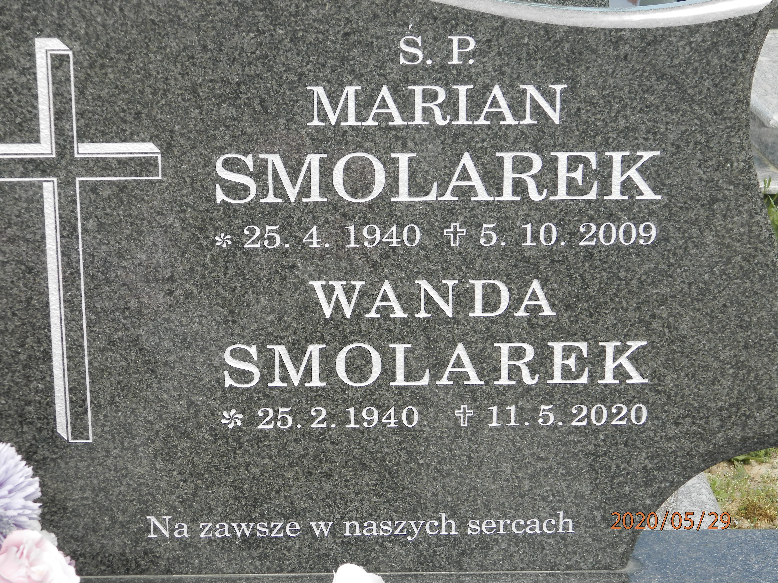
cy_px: 292
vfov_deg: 18.0
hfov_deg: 23.8
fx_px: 1843
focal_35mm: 82
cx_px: 389
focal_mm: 14.6
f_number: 4.2
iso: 80
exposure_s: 1/320
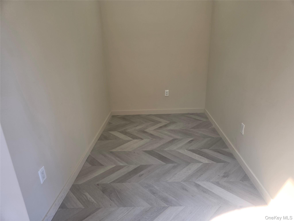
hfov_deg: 73.9
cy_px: 110
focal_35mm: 23
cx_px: 147
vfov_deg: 58.9
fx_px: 195
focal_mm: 5.4
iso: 100
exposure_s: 1/120
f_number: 1.8
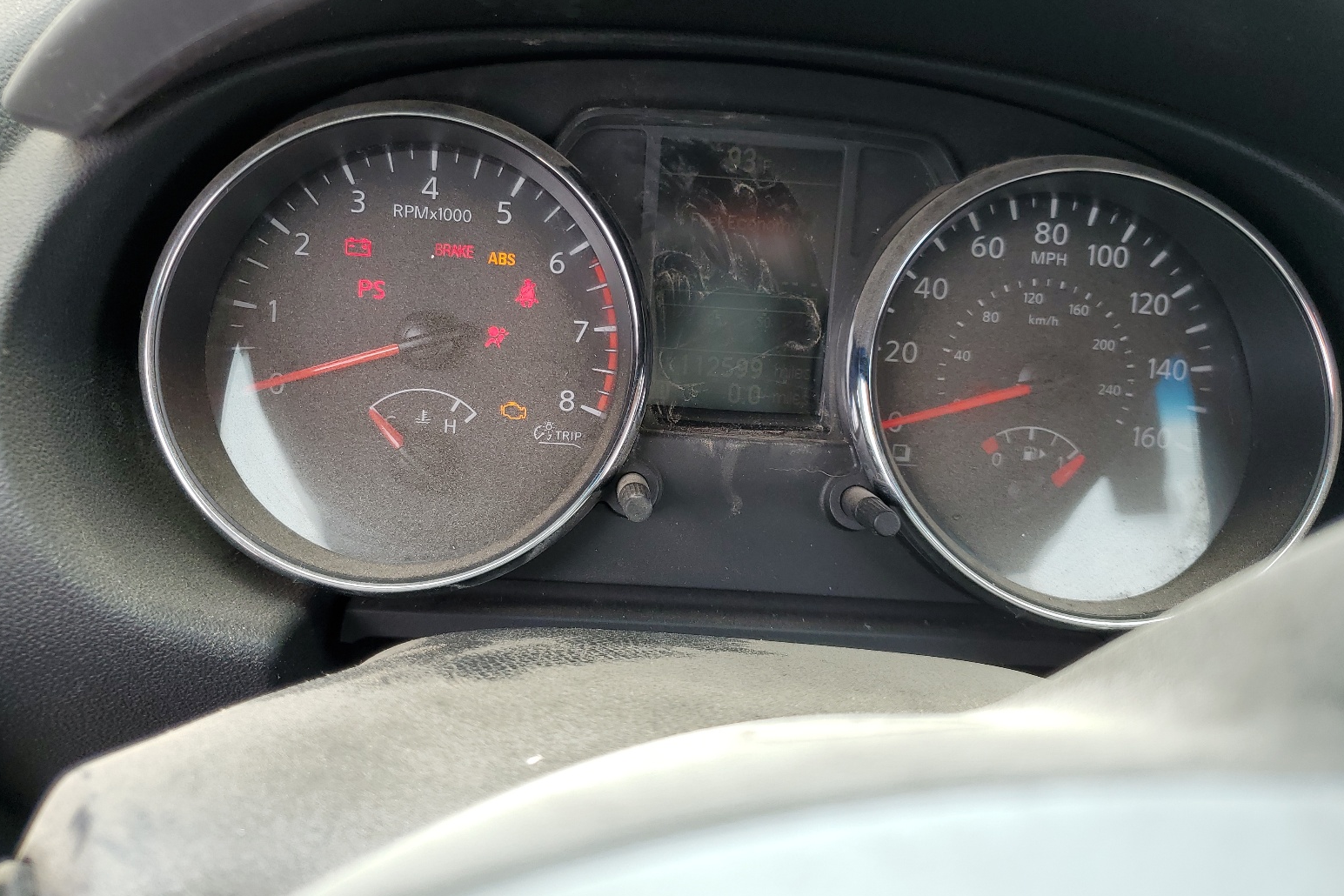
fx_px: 1045
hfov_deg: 65.5
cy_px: 421
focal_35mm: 28
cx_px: 678
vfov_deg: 46.4
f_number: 1.5
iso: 50
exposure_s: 1/312
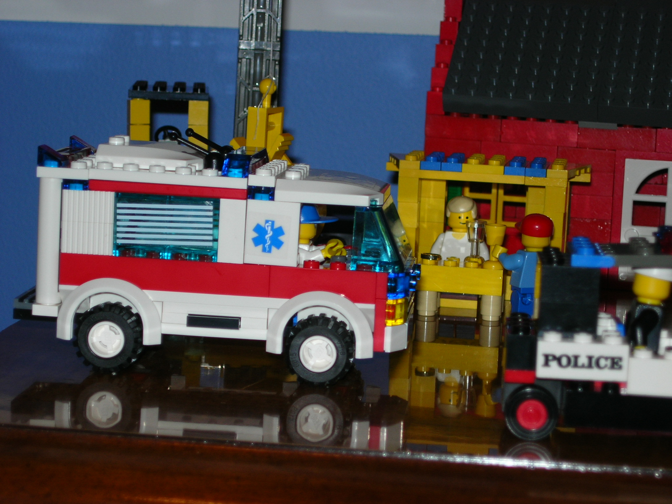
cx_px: 336
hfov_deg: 17.4
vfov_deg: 13.1
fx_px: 2194
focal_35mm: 113
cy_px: 252
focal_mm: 23.4
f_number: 4.9
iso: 64
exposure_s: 1/60.1
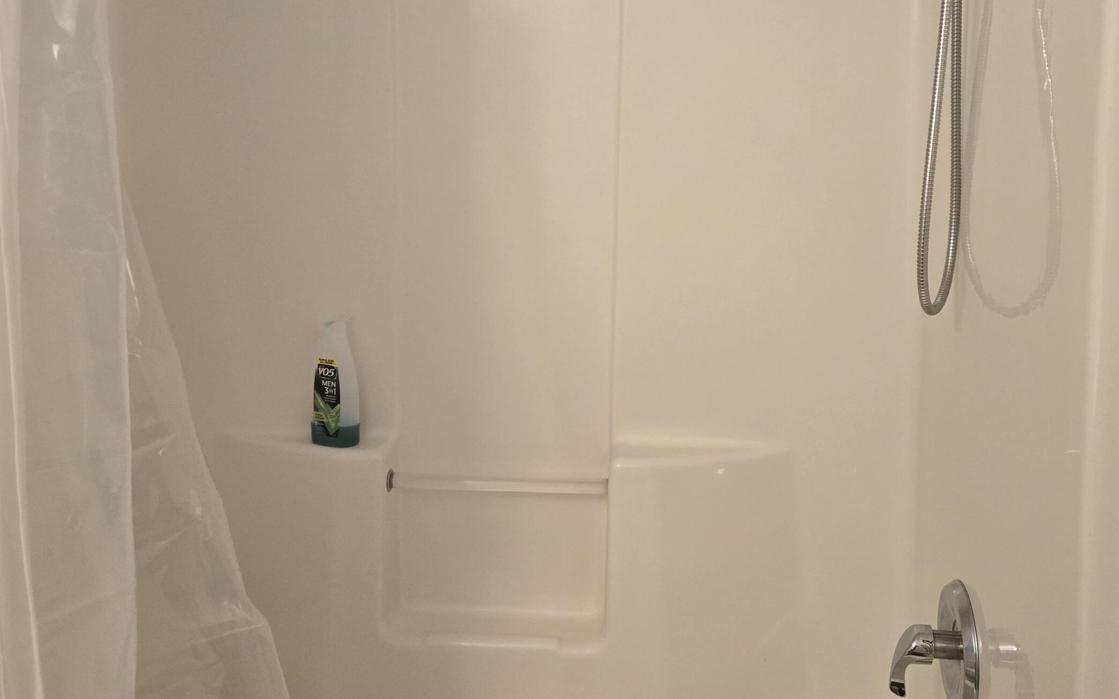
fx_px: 1067
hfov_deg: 55.2
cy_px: 202
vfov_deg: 35.7
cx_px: 624
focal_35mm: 35
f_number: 1.8
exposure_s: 1/120
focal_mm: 5.4
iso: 640
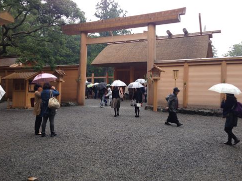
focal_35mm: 34
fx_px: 238
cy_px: 93
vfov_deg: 41.8
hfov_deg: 53.9
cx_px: 120
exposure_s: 1/120
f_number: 2.4
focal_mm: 4.12
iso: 50
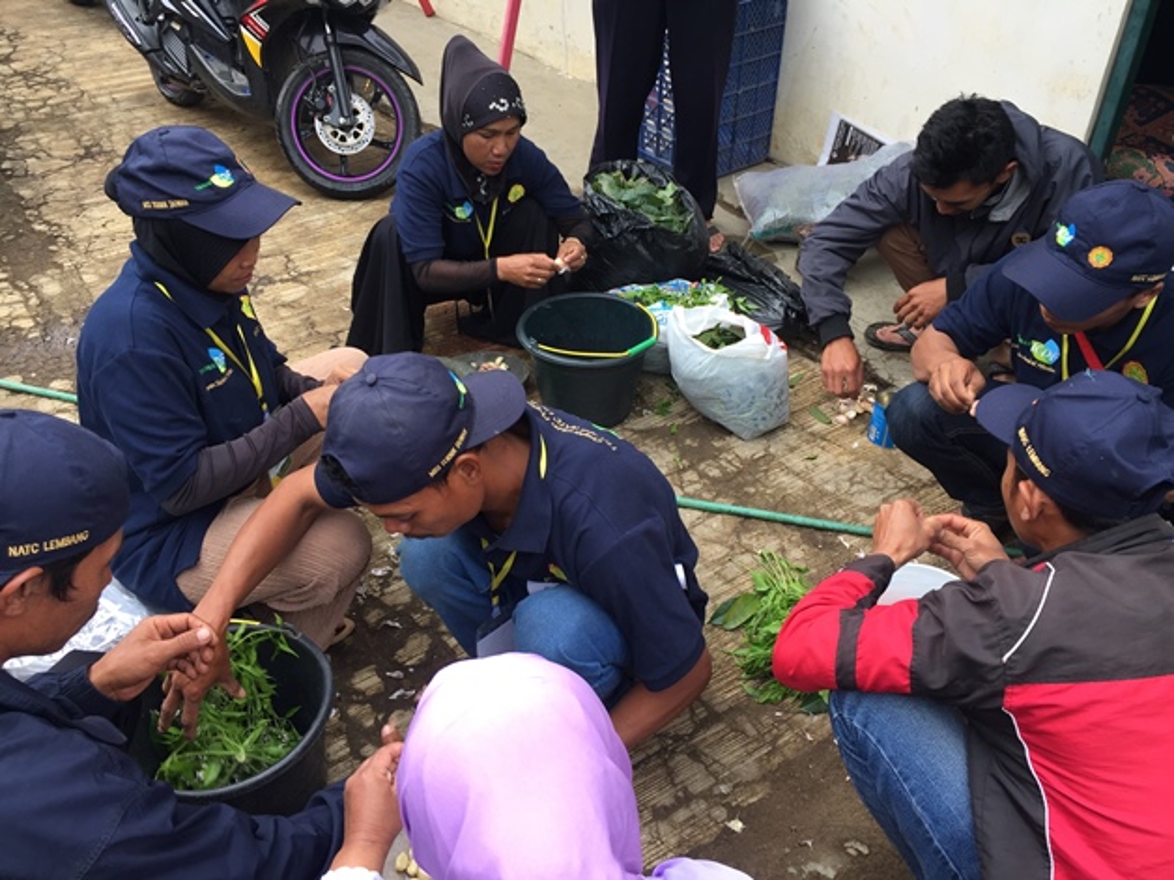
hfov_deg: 61.7
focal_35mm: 29
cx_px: 587
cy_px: 440
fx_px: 984
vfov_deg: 48.2
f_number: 2.2
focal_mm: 4.15
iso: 32
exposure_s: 1/100
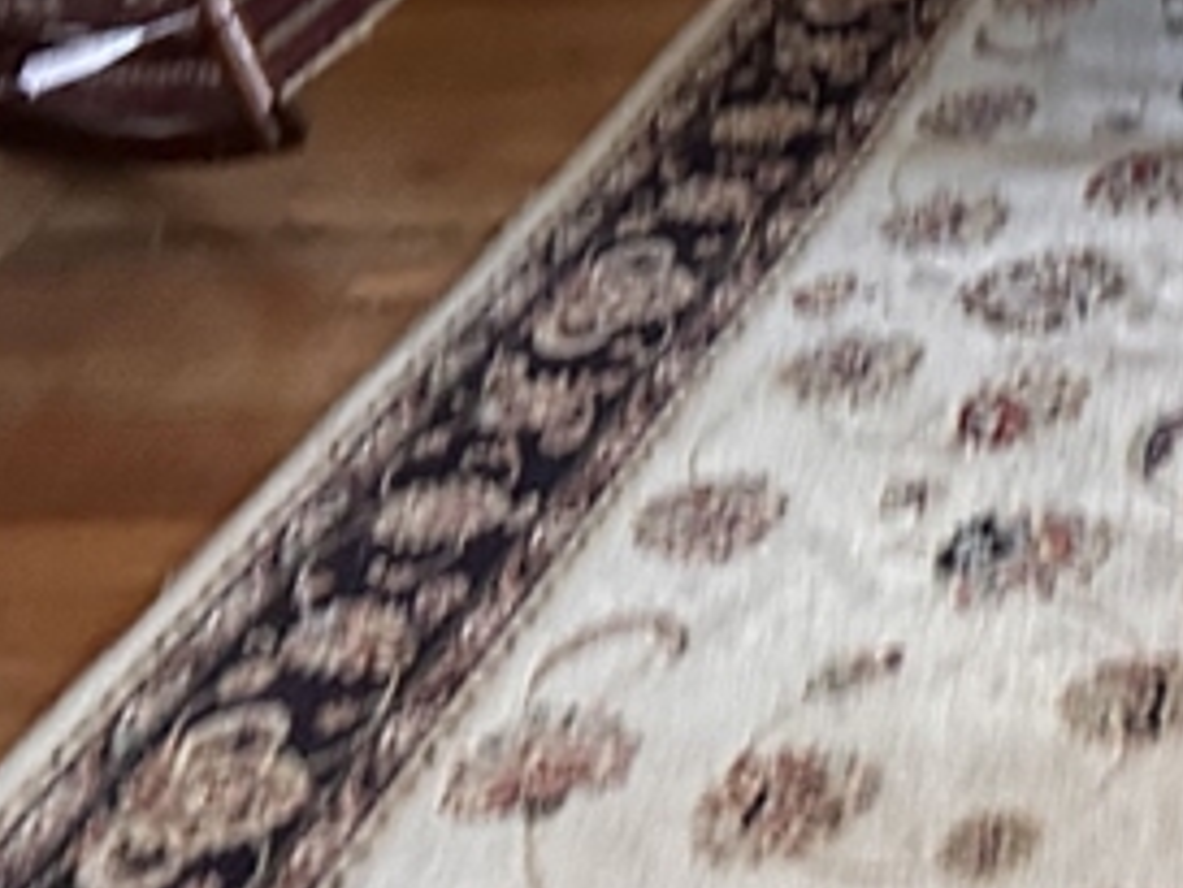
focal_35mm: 90
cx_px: 1608
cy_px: -645
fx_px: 3077
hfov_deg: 19.7
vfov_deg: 14.6
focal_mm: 6.86
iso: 400
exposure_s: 1/60
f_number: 1.78
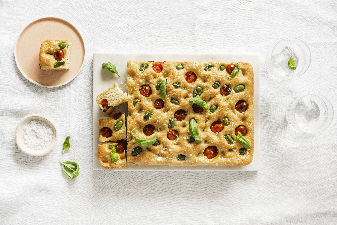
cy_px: 112
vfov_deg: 22.6
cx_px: 168
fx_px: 562
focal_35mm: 60
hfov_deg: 33.4
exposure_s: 1/10
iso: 400
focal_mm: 60
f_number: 8
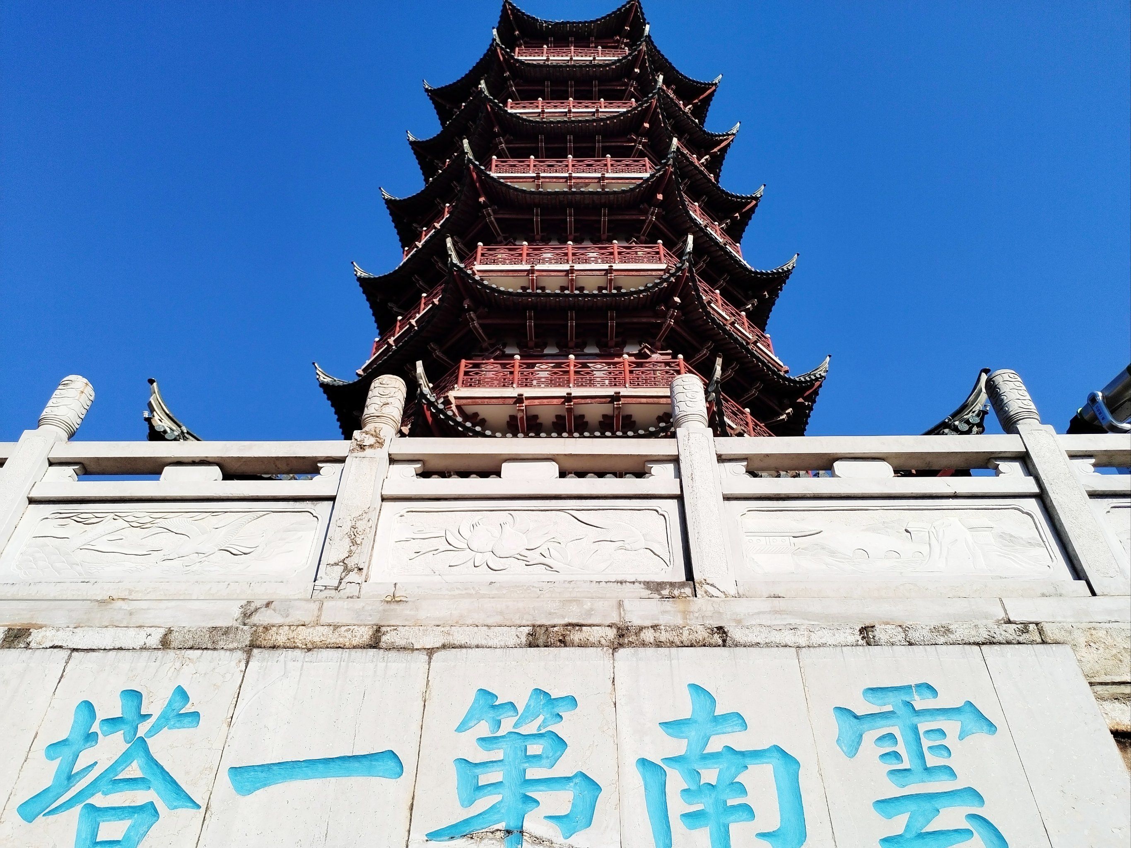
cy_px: 424
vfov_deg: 53.1
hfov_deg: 67.3
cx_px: 566
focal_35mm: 26
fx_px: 849
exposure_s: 1/2000
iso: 100
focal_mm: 4.75
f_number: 1.8
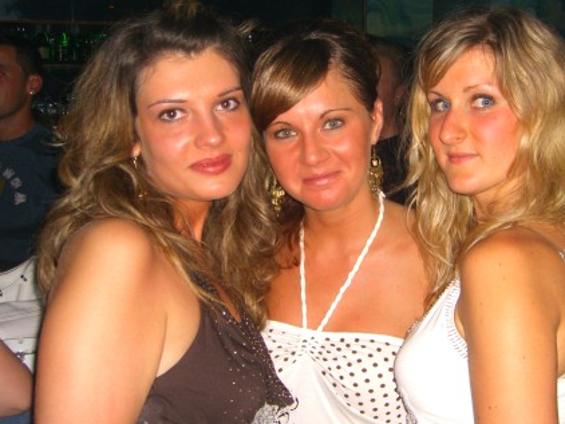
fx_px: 882
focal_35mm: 54
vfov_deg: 27.1
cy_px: 225
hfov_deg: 35.3
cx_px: 366
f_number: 2.8
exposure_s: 1/60
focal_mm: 7.9
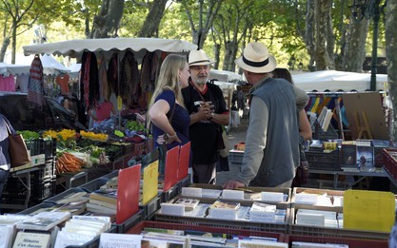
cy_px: 122
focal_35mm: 39
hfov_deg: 50.4
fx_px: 422
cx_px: 199
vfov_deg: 32.8
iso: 400
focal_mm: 38
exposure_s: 1/125
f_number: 4.5
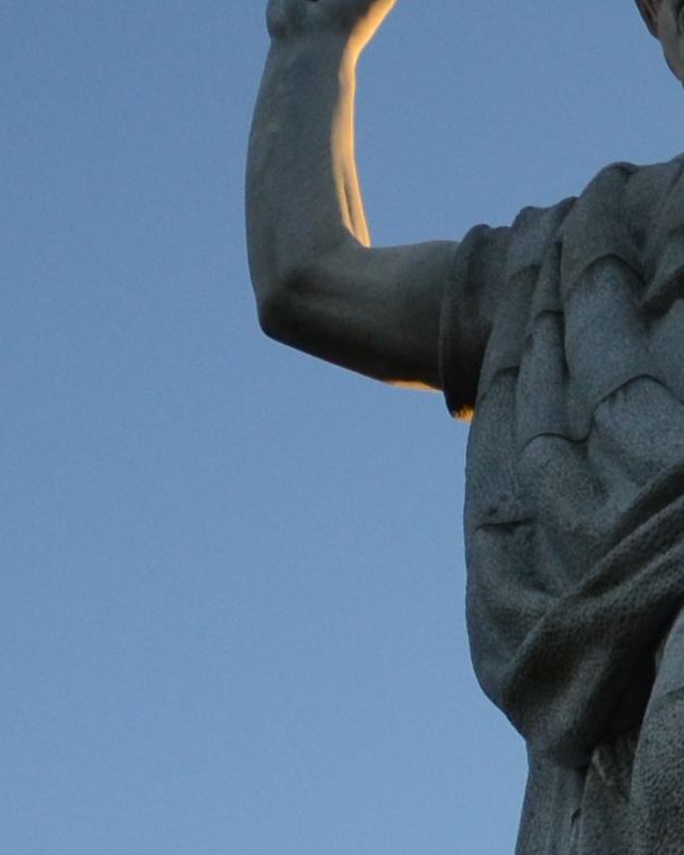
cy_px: 2214
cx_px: 489
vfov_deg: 9.1
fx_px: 4733
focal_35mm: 187
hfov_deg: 8.3
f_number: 3.8
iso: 500
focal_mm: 21
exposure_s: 1/1000
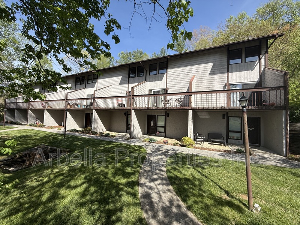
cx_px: 150
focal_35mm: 14
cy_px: 112
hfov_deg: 102.1
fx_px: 121
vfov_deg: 85.7
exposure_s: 1/1431
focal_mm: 2.22
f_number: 2.2
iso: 50
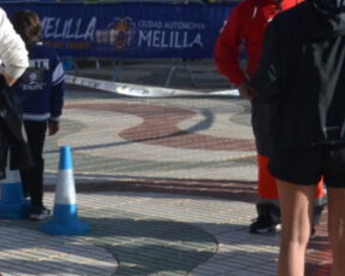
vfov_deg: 12.7
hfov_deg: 14.8
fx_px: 1236
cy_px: 163
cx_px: -165
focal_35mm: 121
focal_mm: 24
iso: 400
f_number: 5.6
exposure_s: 1/1600
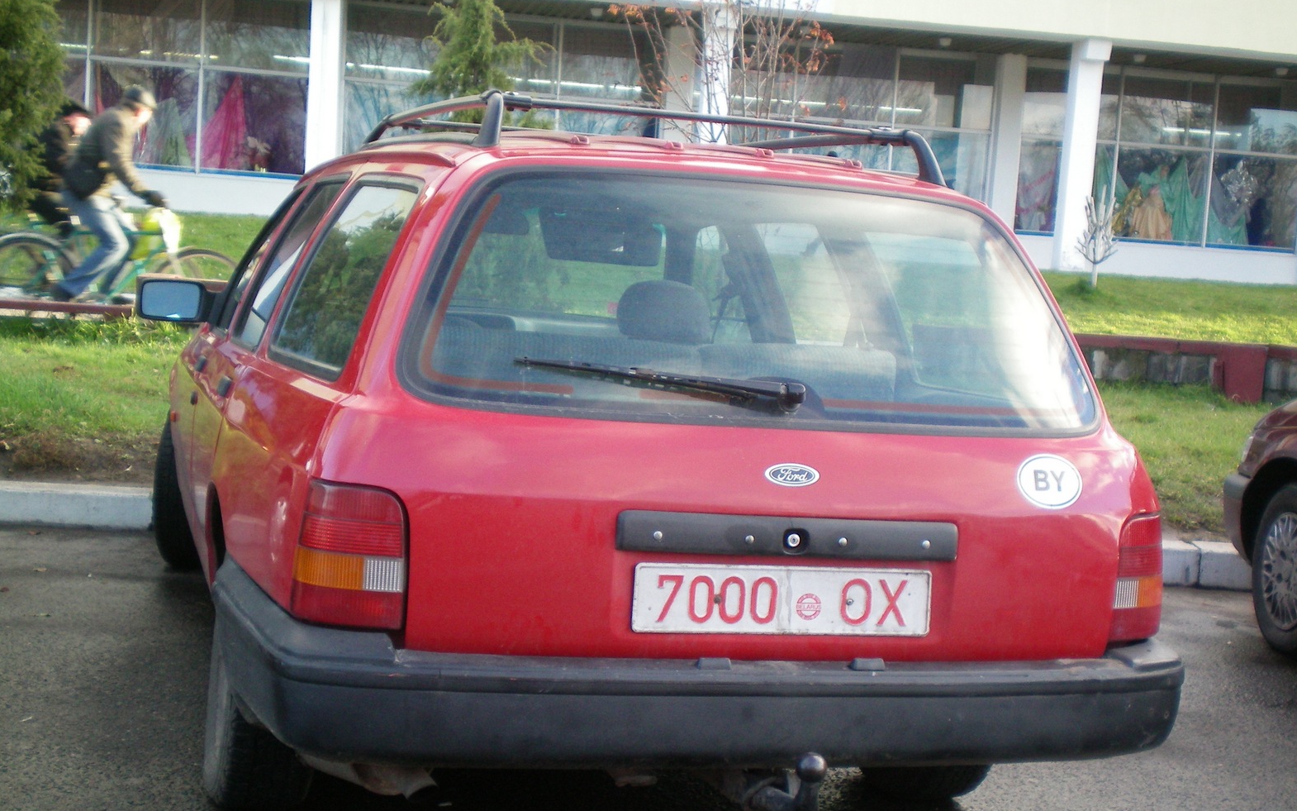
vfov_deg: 24.0
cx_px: 647
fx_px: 1909
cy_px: 437
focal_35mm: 54
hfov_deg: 37.5
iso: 80
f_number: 3.7
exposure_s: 1/60
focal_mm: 8.4
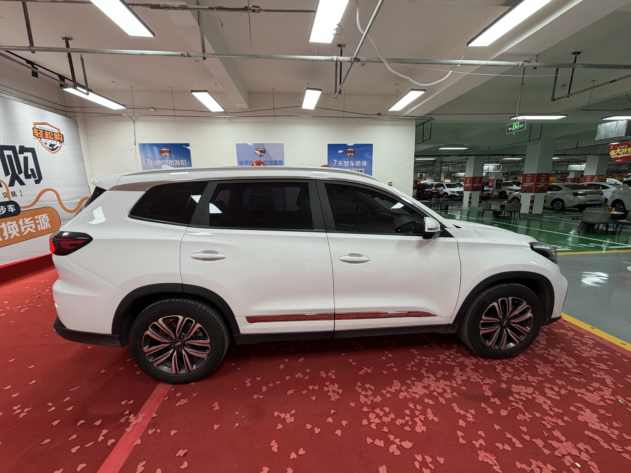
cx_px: 316
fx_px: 255
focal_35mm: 14
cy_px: 236
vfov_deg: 85.7
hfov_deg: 102.1
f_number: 2.2
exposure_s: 1/100
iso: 125
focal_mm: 2.22
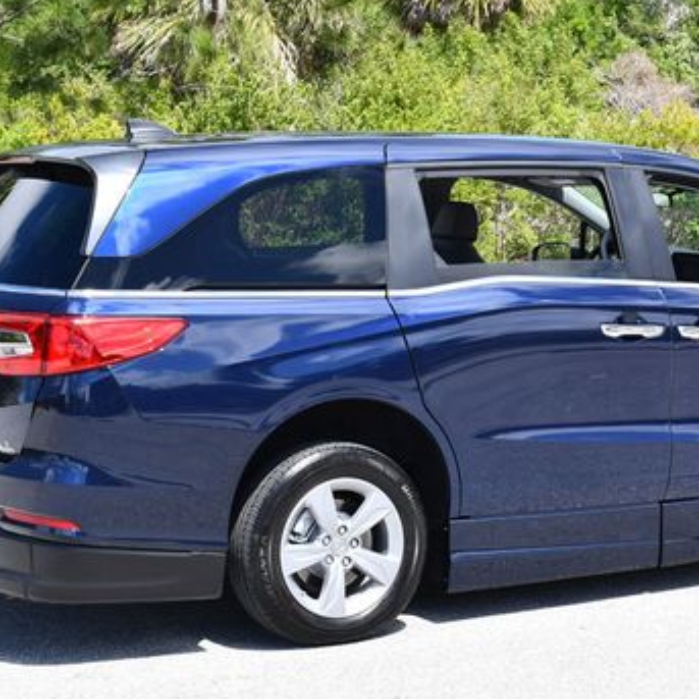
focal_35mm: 89
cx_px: 473
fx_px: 2033
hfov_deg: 19.4
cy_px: 300
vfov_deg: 19.5
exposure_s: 1/250
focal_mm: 28
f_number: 8
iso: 160
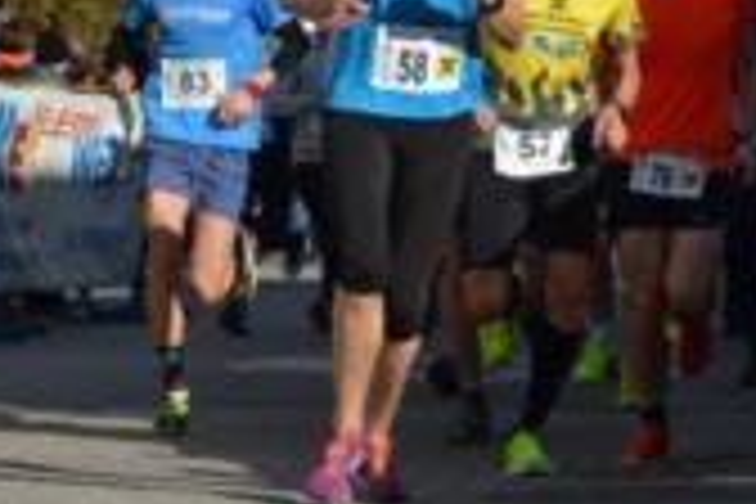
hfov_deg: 8.9
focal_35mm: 232
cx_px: 306
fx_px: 4872
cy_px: 50
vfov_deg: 5.9
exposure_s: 1/2000
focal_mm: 52
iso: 400
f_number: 6.7
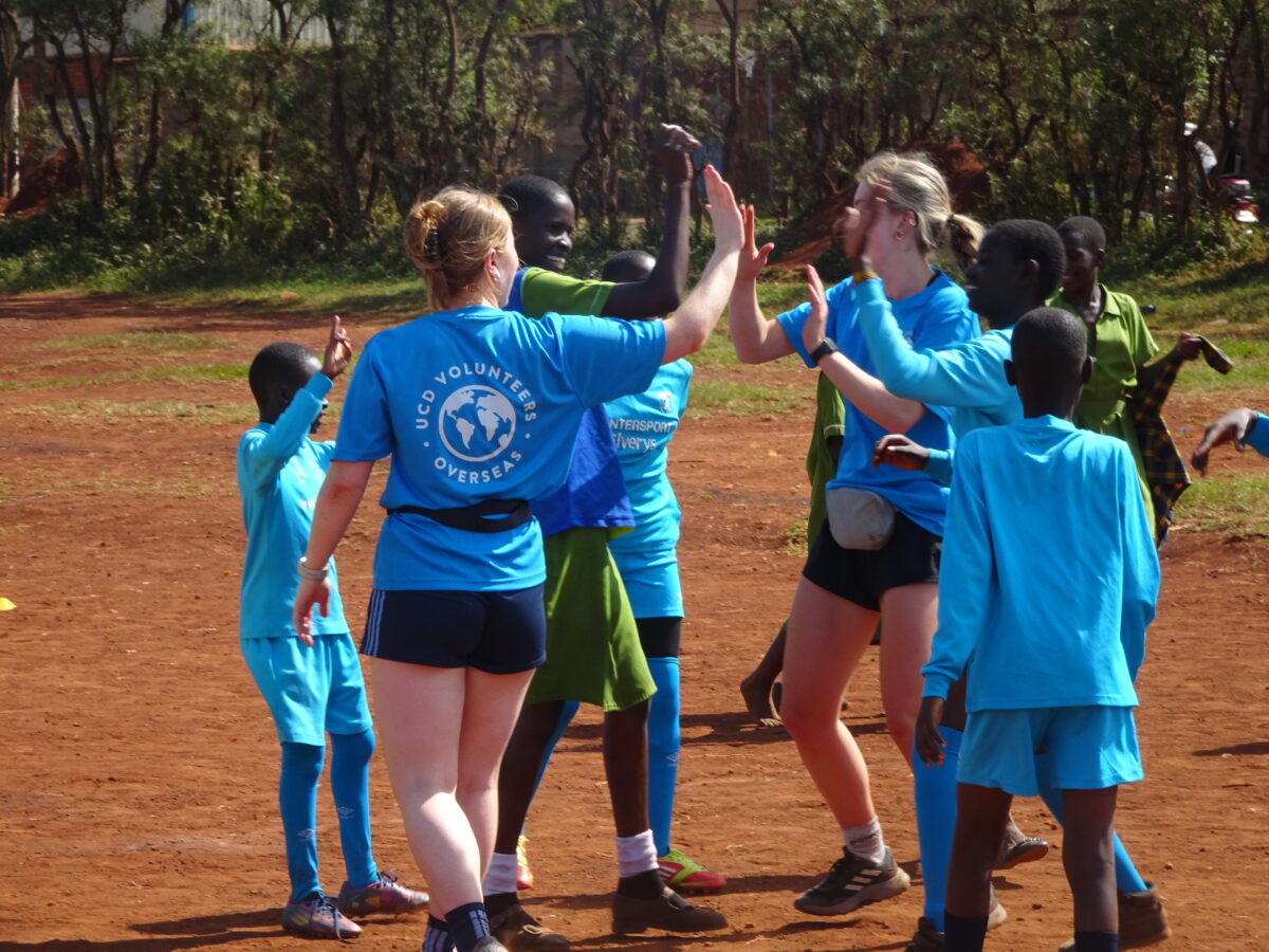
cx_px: 634
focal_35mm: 143
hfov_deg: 13.8
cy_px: 476
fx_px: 5242
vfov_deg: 10.4
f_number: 5.6
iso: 80
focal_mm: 24.36
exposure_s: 1/200
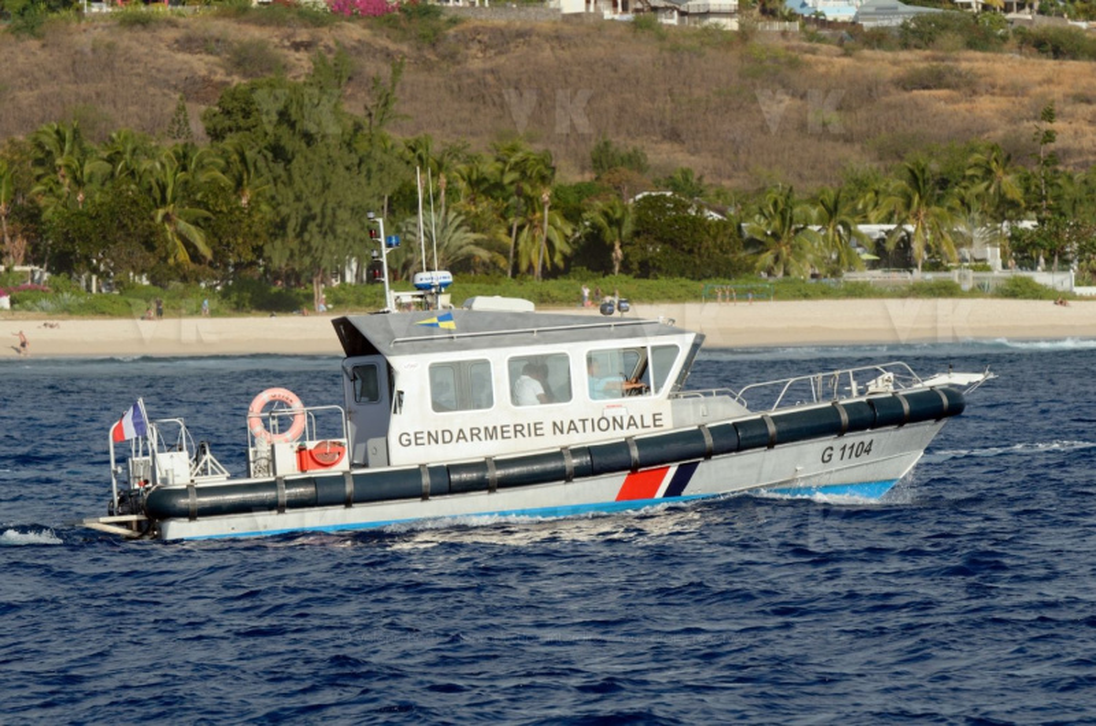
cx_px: 548
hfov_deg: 8.1
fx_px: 7748
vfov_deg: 5.4
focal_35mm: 255
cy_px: 363
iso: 200
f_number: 8
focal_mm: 170
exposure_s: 1/640
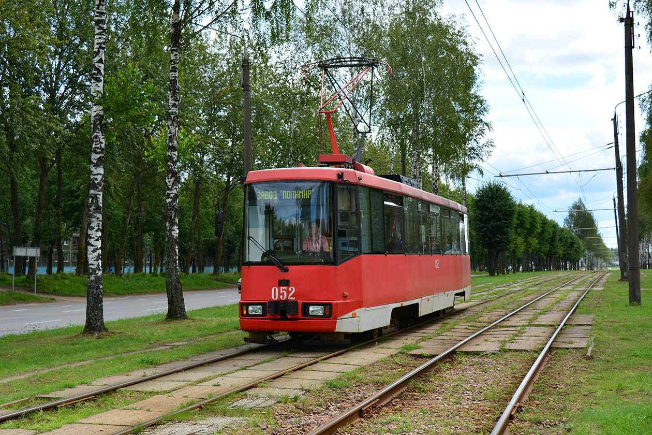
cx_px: 326
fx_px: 978
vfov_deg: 25.1
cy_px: 218
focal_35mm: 54
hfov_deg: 36.9
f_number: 7.1
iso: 200
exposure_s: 1/500
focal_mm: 36
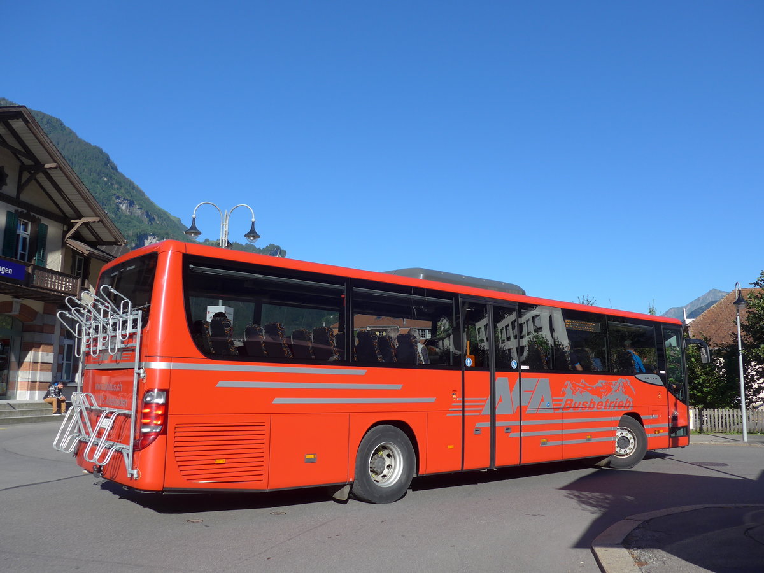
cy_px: 286
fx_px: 640
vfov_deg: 48.2
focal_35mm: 29
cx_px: 382
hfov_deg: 61.7
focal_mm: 6
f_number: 2.8
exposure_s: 1/1300
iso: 80
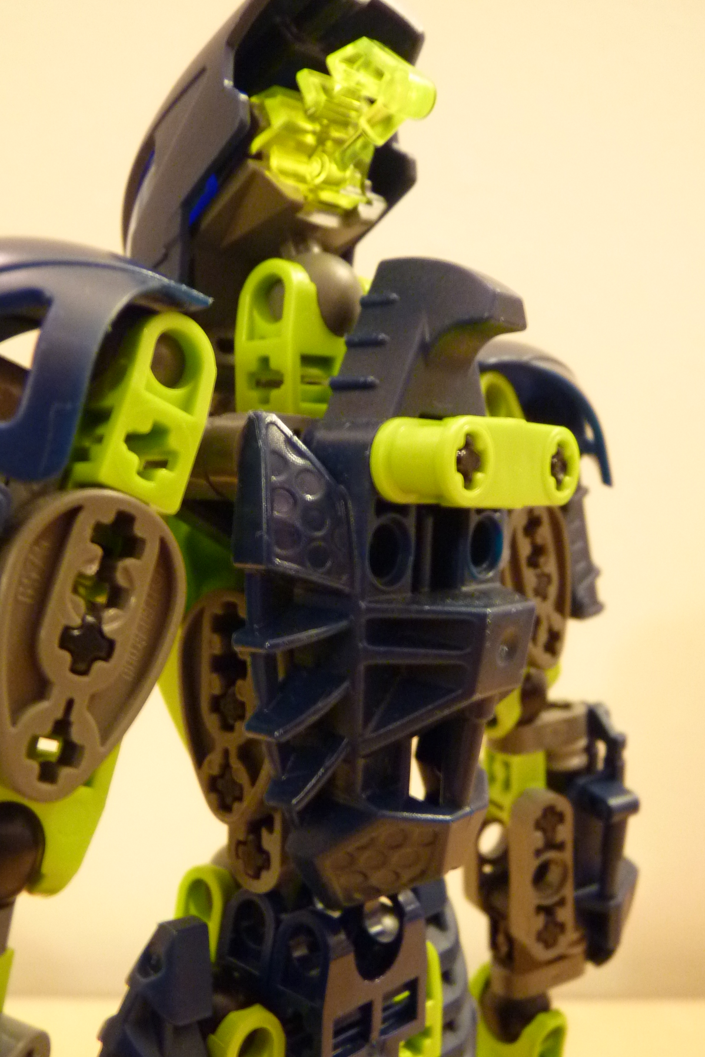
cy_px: 528
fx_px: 940
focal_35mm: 32
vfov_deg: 58.7
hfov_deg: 41.0
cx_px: 302
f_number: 2.8
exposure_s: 1/5
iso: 400
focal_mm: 4.8
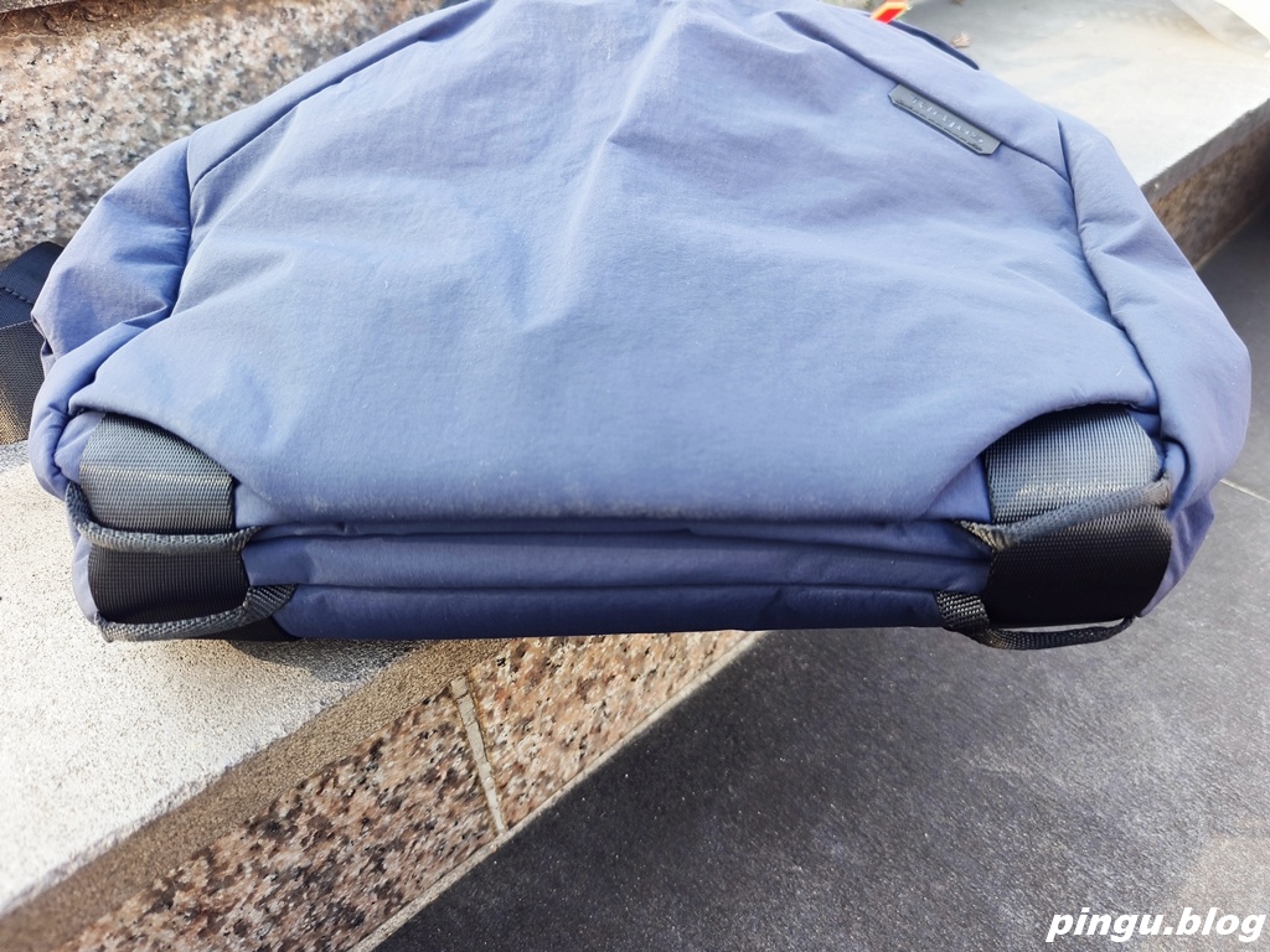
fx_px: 844
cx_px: 635
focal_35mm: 23
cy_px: 476
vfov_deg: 58.9
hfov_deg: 73.9
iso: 114
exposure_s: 1/120
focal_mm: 5.5
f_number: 1.75
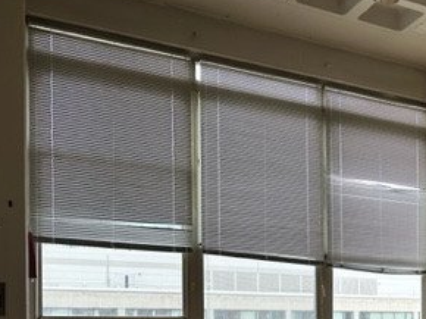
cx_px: 463
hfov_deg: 32.2
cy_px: 334
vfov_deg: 25.8
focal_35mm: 53
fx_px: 652
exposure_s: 1/202
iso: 64
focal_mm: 6.86
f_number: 1.78
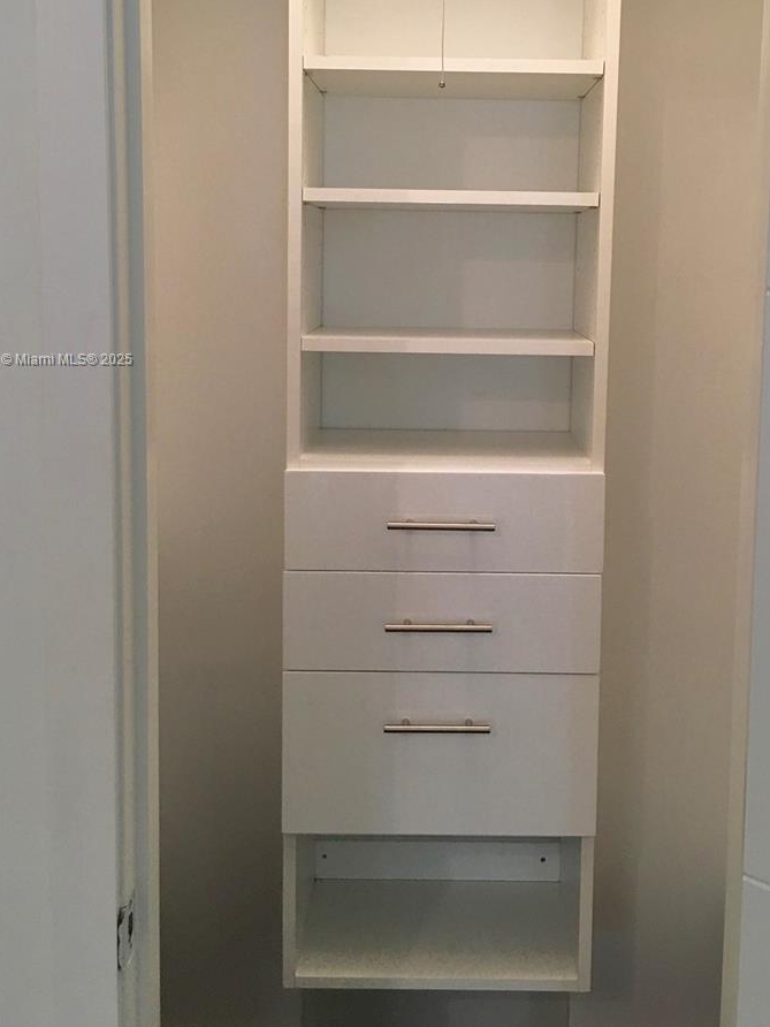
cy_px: 360
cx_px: 440
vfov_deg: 47.2
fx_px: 1157
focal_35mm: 39
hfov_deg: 36.8
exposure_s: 1/30
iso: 32
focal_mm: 4.15
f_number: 2.2
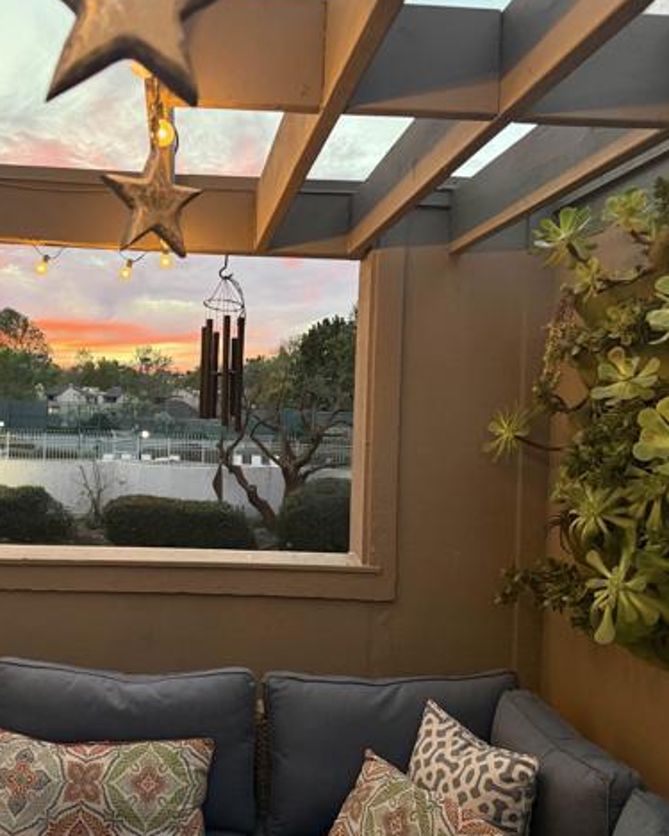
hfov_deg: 45.0
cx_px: 218
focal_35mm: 32
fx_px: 792
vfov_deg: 55.7
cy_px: 412
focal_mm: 6.76
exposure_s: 1/60
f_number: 1.78
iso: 500
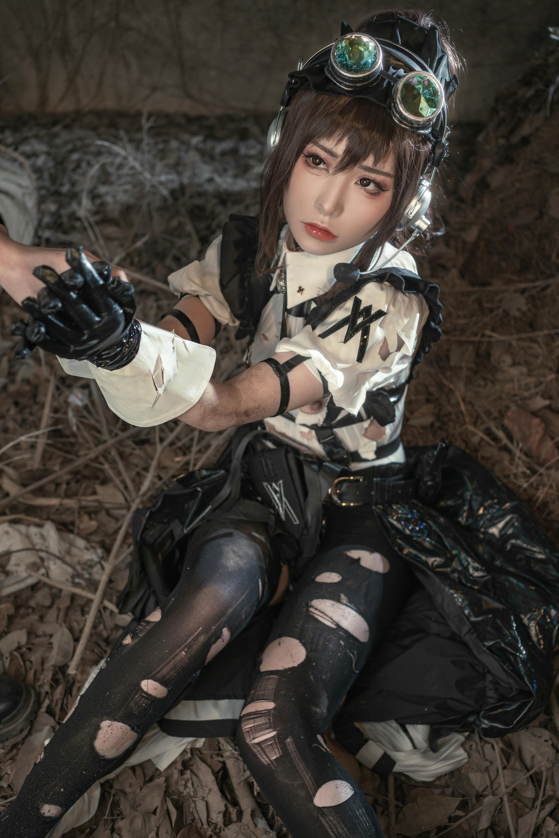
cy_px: 419
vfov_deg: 54.4
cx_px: 280
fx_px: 815
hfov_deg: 37.9
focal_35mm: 35
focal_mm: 35
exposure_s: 1/30
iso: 200
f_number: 3.2
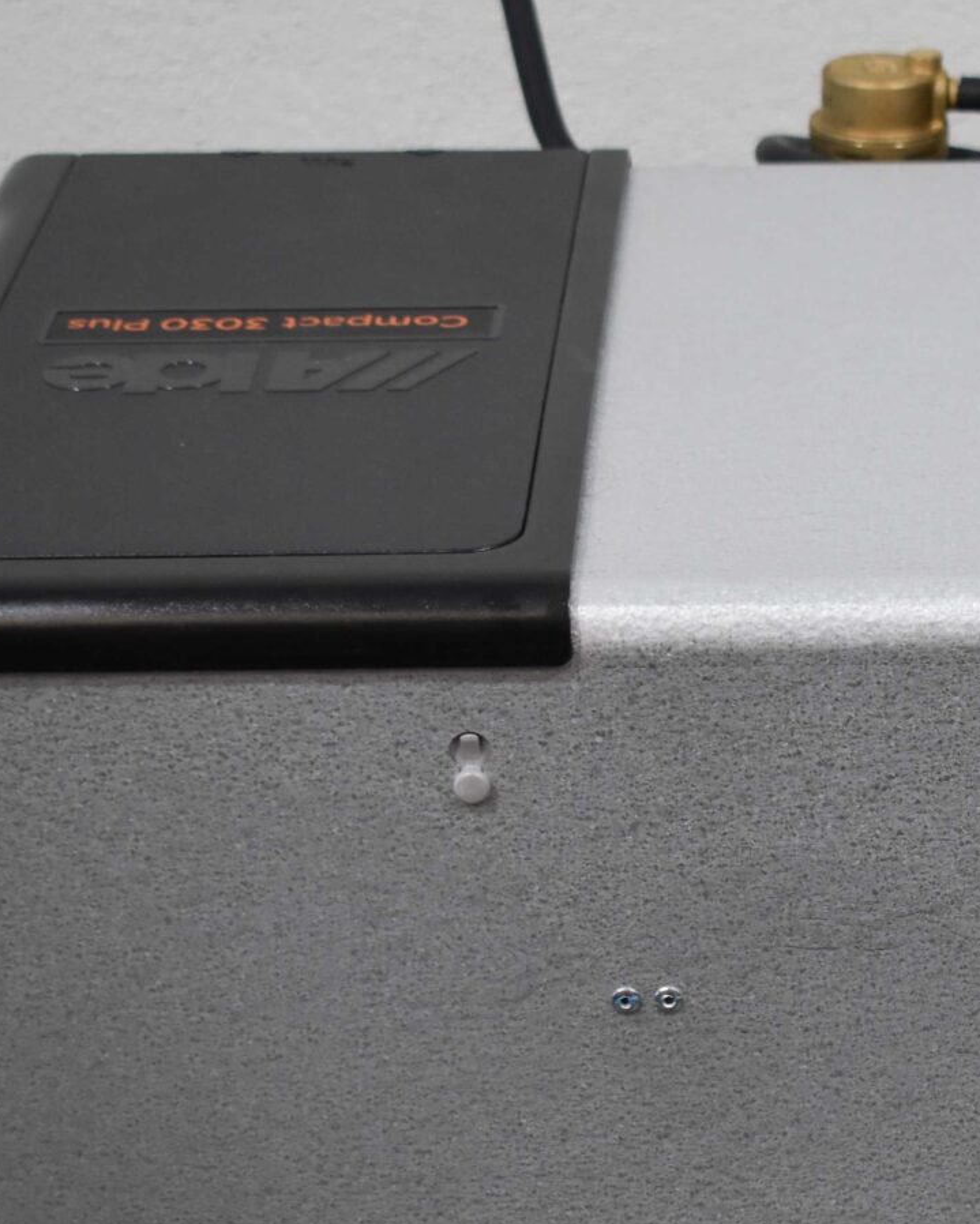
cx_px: 897
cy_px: 846
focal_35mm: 116
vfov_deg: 16.5
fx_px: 4216
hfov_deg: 13.1
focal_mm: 29
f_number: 4.2
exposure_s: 1/250
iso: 720
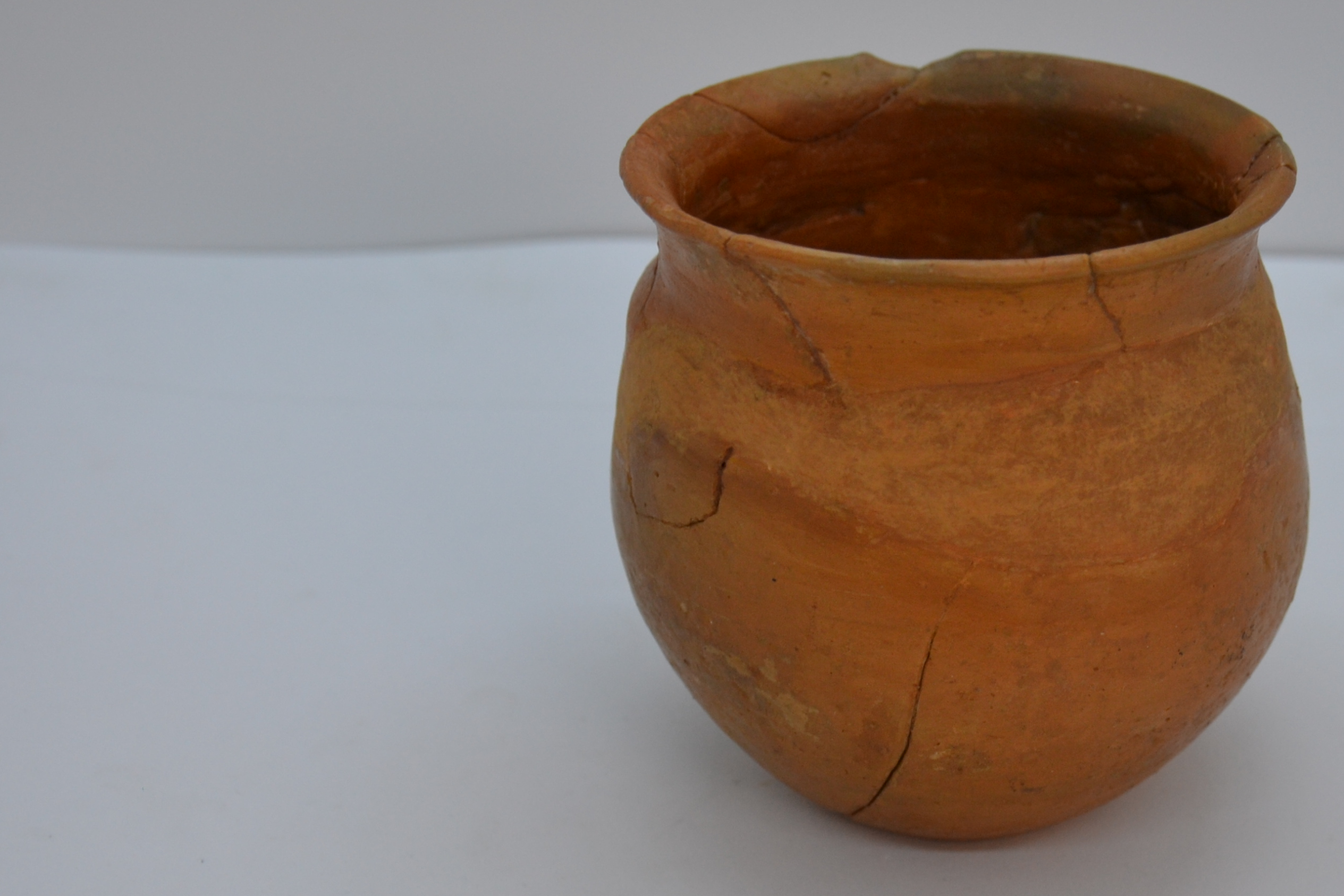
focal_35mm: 82
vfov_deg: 16.6
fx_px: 3061
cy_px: 686
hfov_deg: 24.5
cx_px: 999
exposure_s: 1/60
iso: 280
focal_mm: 30
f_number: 5.6
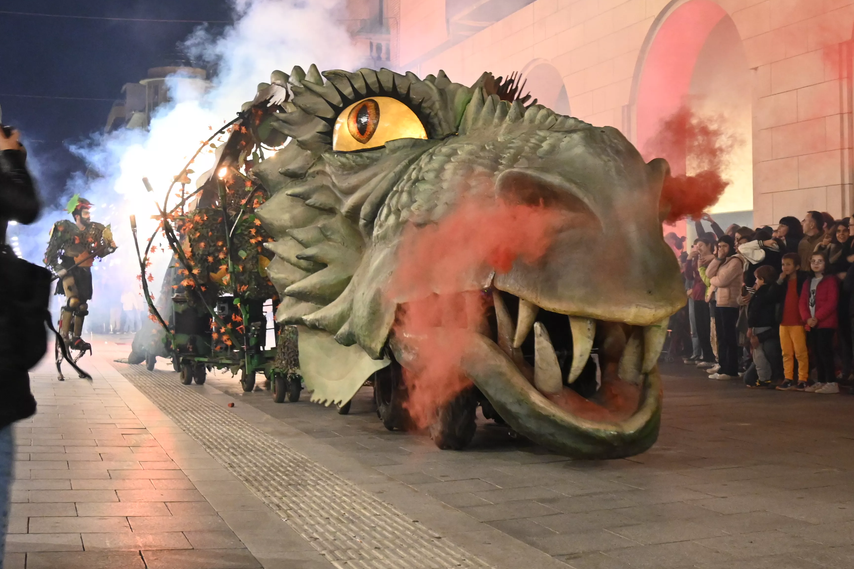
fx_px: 1257
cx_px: 497
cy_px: 194
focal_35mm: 53
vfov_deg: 25.4
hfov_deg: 37.4
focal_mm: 22
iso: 3200
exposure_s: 1/20
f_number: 4
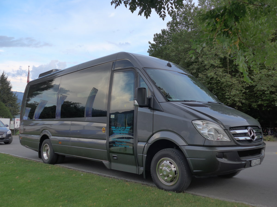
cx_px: 138
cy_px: 104
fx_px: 272
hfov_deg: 54.0
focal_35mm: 34
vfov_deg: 41.8
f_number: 2.3
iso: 160
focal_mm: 7
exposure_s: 1/400
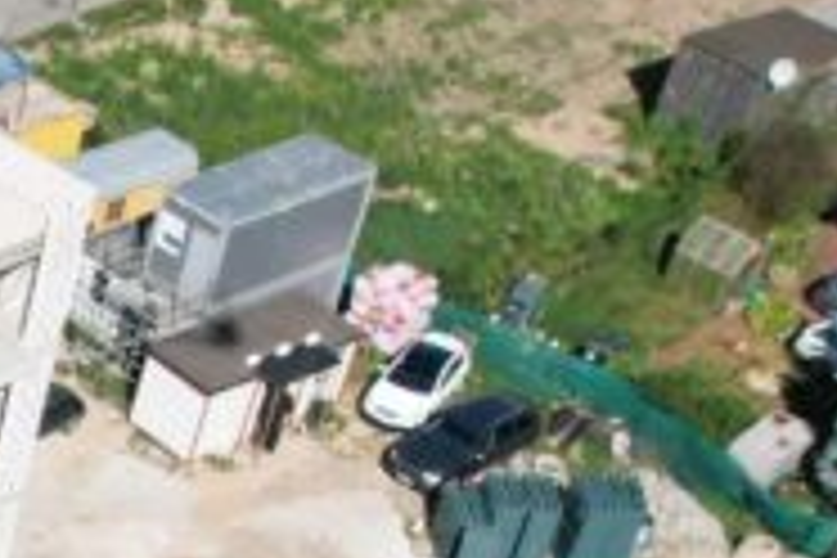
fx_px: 2813
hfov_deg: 14.3
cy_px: 983
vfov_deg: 10.7
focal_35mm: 121
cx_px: -810
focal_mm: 8.38
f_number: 2.8
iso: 120
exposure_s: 1/2500
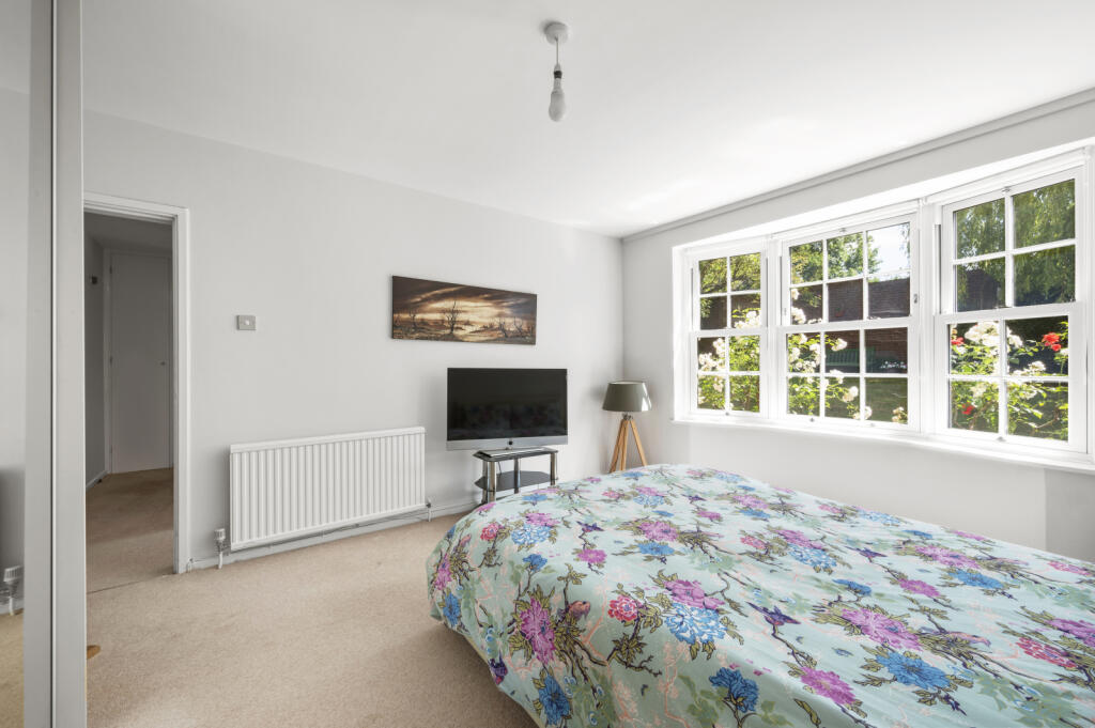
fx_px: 425
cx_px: 548
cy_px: 364
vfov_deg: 81.1
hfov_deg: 104.3
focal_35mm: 14
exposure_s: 1/2.5
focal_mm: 14
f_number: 16
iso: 200
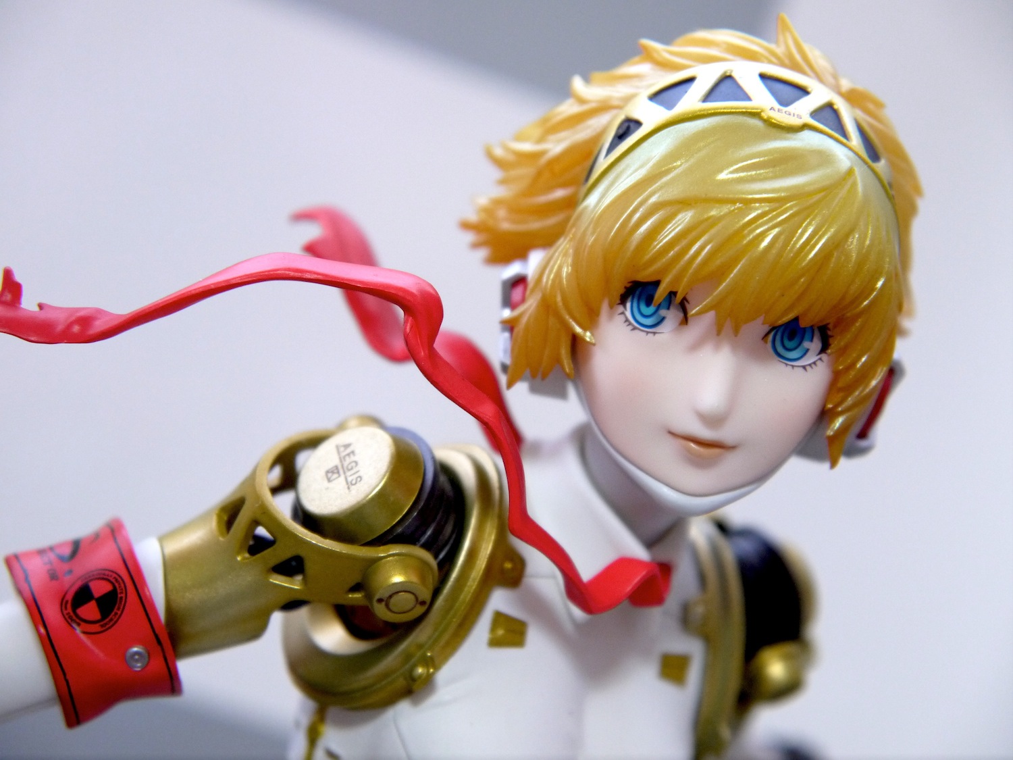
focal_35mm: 74
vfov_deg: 19.9
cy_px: 380
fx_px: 2166
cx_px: 506
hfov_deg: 26.3
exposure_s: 1/40
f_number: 5.4
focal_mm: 37
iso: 800
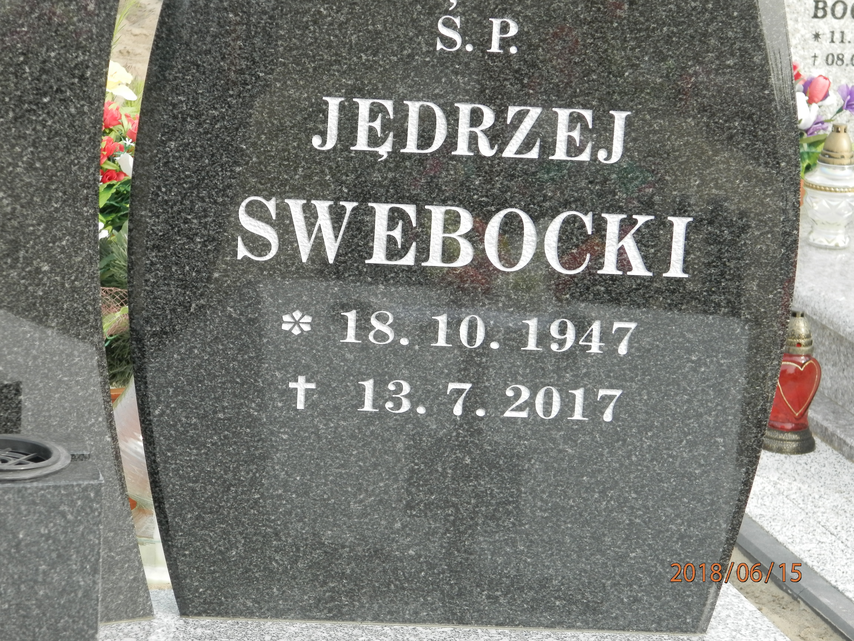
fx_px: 2615
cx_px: 427
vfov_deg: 14.0
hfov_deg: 18.5
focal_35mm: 106
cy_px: 320
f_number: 4.5
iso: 125
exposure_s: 1/160
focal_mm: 19
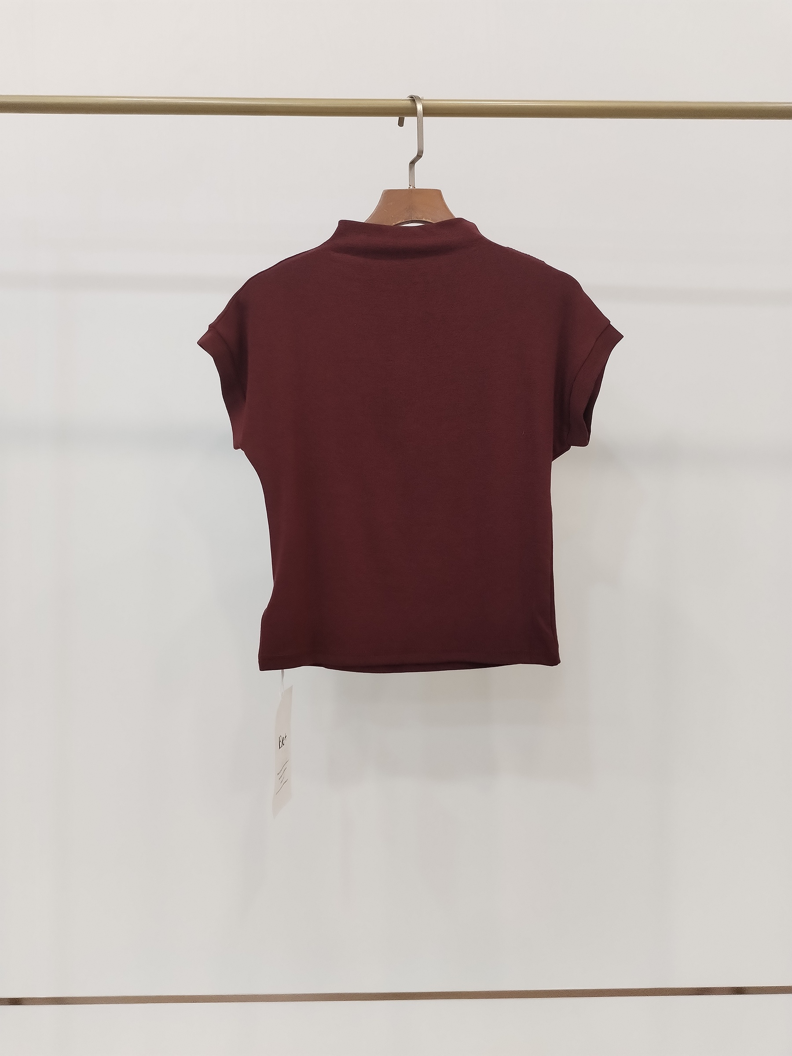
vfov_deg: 61.7
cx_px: 396
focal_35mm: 29
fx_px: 885
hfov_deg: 48.2
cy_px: 528
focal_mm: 4.75
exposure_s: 1/60
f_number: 1.8
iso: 406
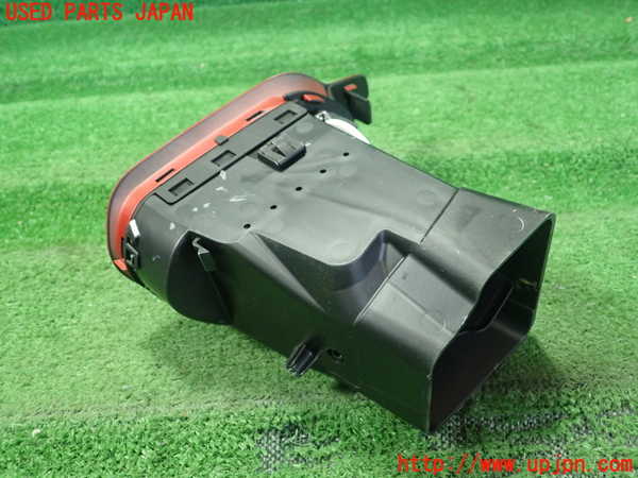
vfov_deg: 46.8
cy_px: 239
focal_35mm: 30
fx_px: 553
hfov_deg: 60.0
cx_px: 319
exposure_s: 1/125
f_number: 2.3
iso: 500
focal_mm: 5.5
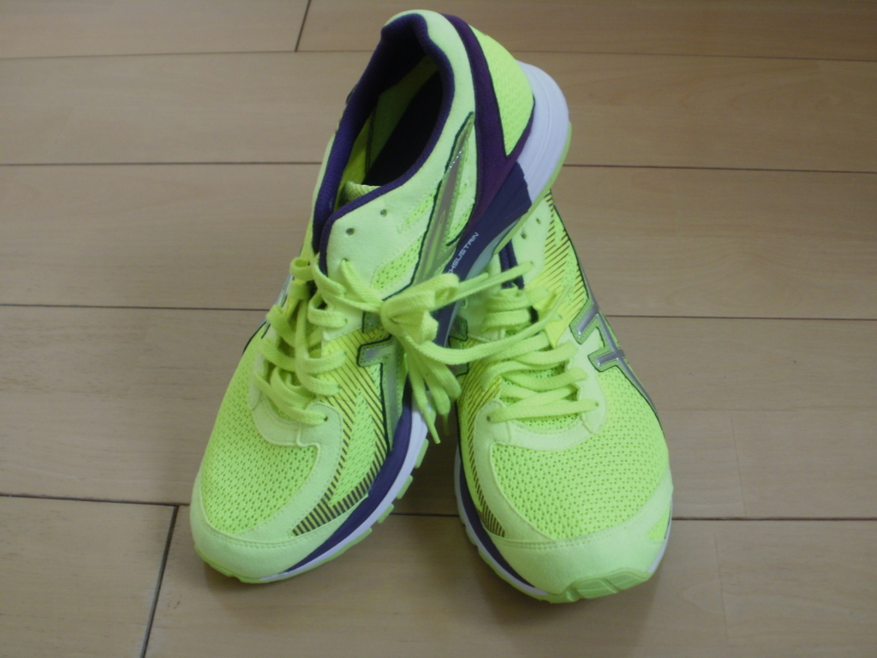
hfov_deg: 42.9
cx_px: 438
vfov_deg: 32.9
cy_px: 329
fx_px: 1115
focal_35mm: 44
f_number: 4
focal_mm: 7.7
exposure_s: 1/25
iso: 125
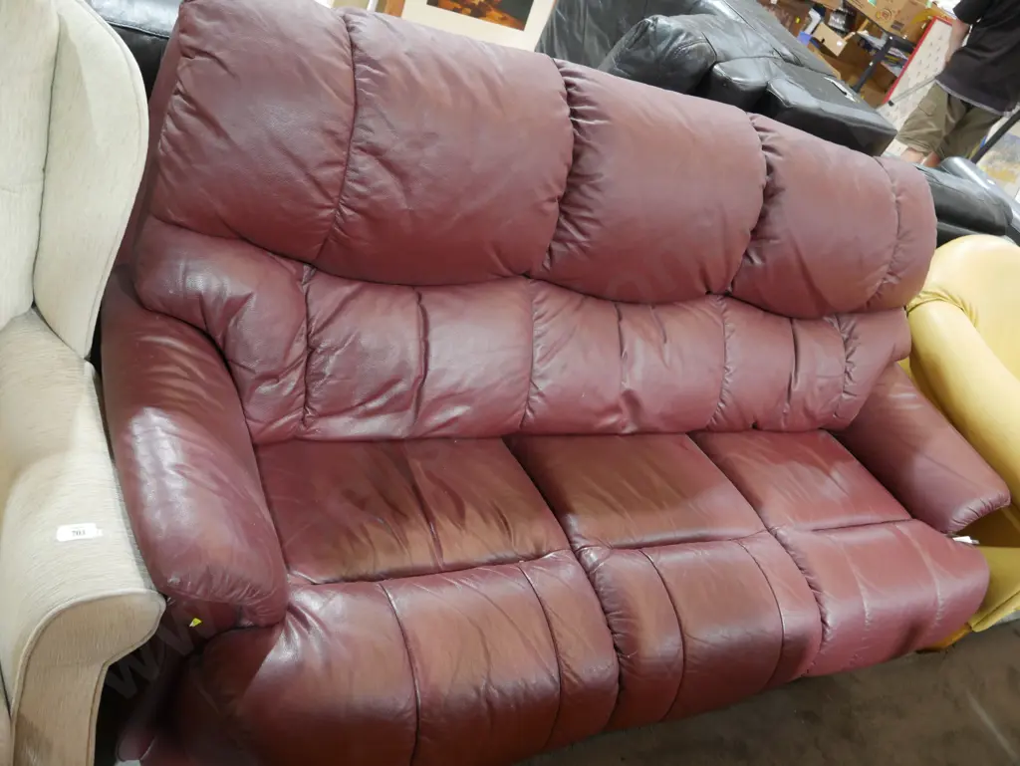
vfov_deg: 46.8
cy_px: 383
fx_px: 884
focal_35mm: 30
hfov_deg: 59.9
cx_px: 510
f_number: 3.6
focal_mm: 15
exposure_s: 1/60
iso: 1250
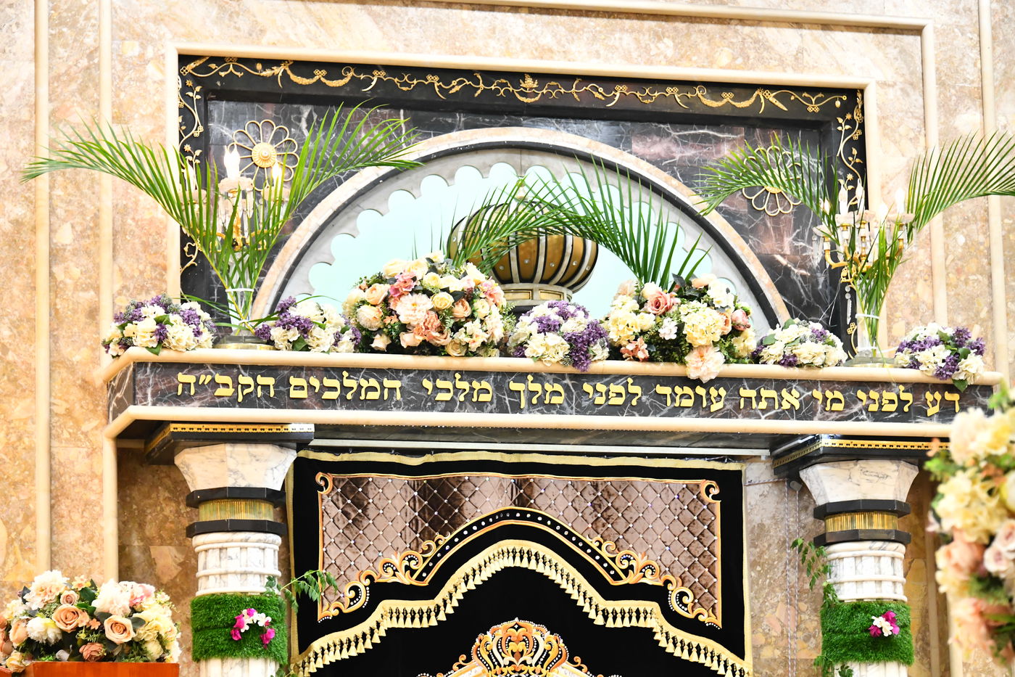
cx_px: 508
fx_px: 3806
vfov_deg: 10.2
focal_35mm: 135
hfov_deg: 15.2
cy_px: 338
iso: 2500
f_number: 5.6
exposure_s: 1/125
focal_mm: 135
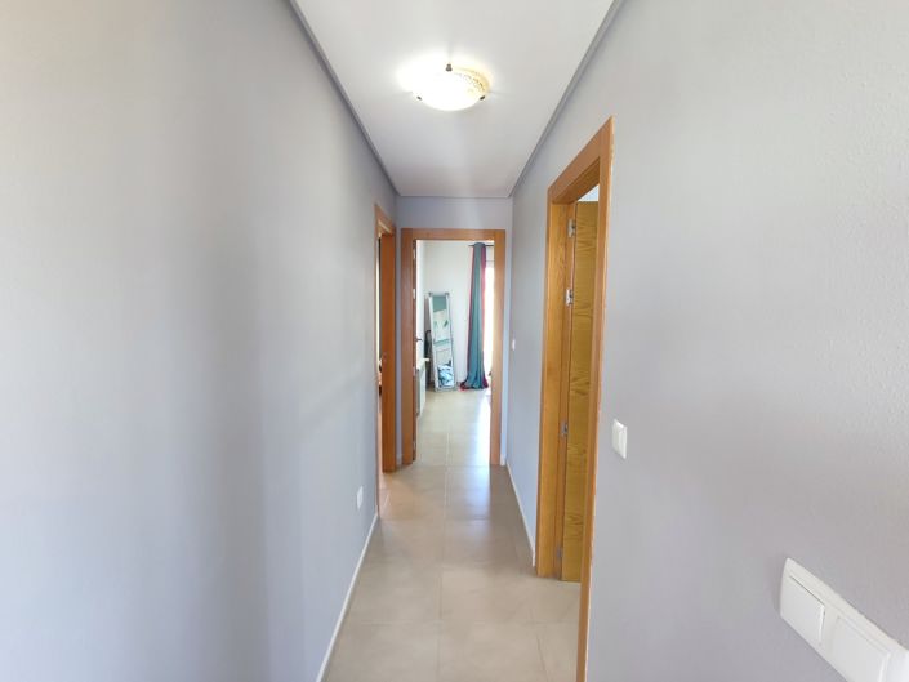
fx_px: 420
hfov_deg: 94.5
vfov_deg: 78.1
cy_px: 341
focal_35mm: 16
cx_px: 454
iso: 180
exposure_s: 1/50
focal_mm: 1.65
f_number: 2.2
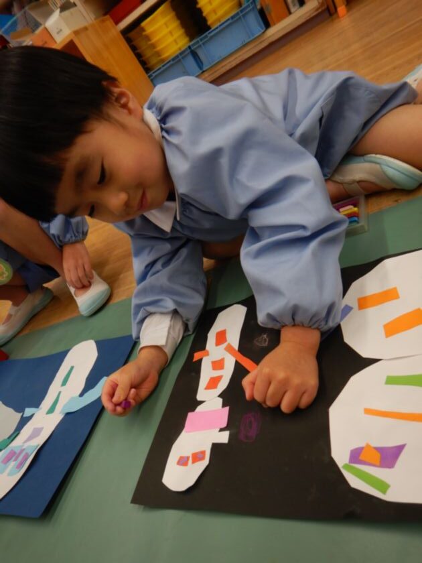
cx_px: 211
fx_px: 390
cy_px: 282
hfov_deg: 56.8
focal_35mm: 24
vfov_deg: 71.6
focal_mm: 4.3
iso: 125
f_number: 2.8
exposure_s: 1/80
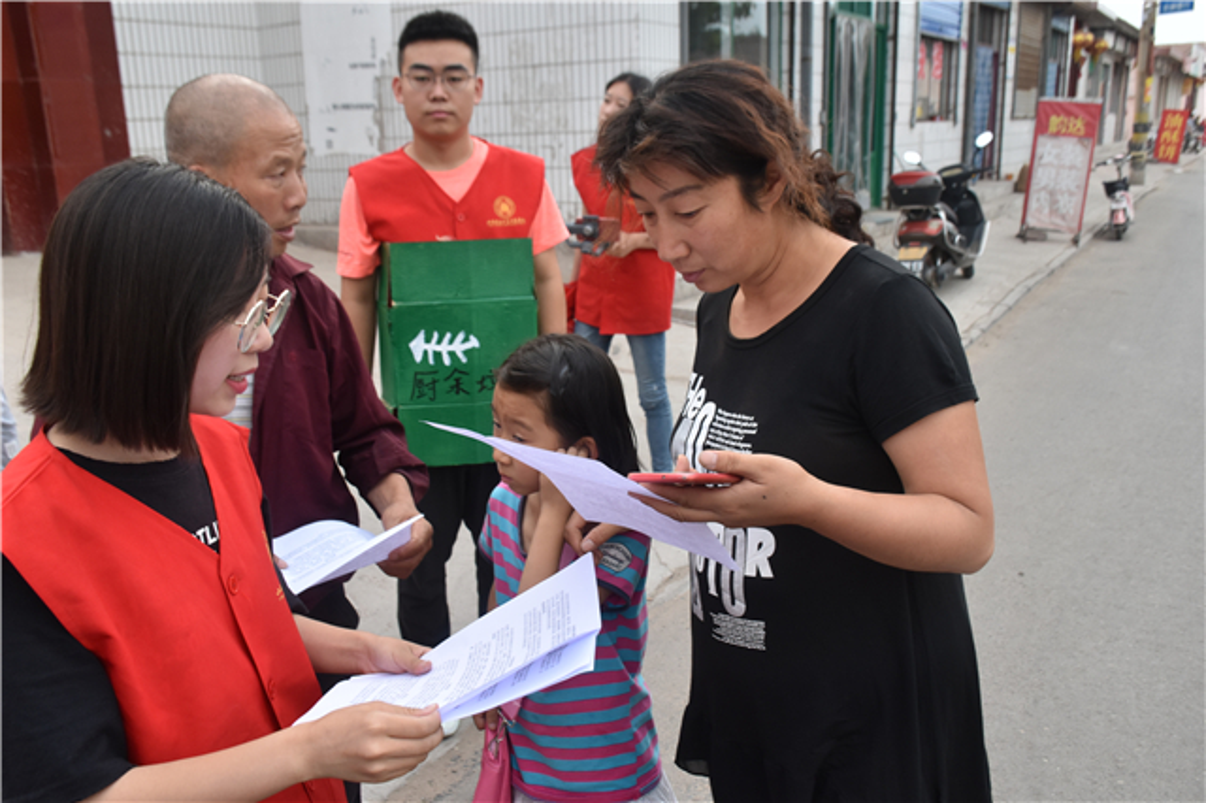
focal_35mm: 30
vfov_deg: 43.6
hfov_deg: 62.0
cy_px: 402
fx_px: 1004
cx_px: 603
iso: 640
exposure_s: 1/200
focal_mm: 20
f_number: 7.1
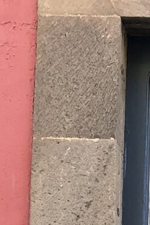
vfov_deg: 9.8
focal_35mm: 193
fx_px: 1204
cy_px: 470
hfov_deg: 6.7
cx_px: 382
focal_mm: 4
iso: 32
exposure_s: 1/120
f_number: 1.8
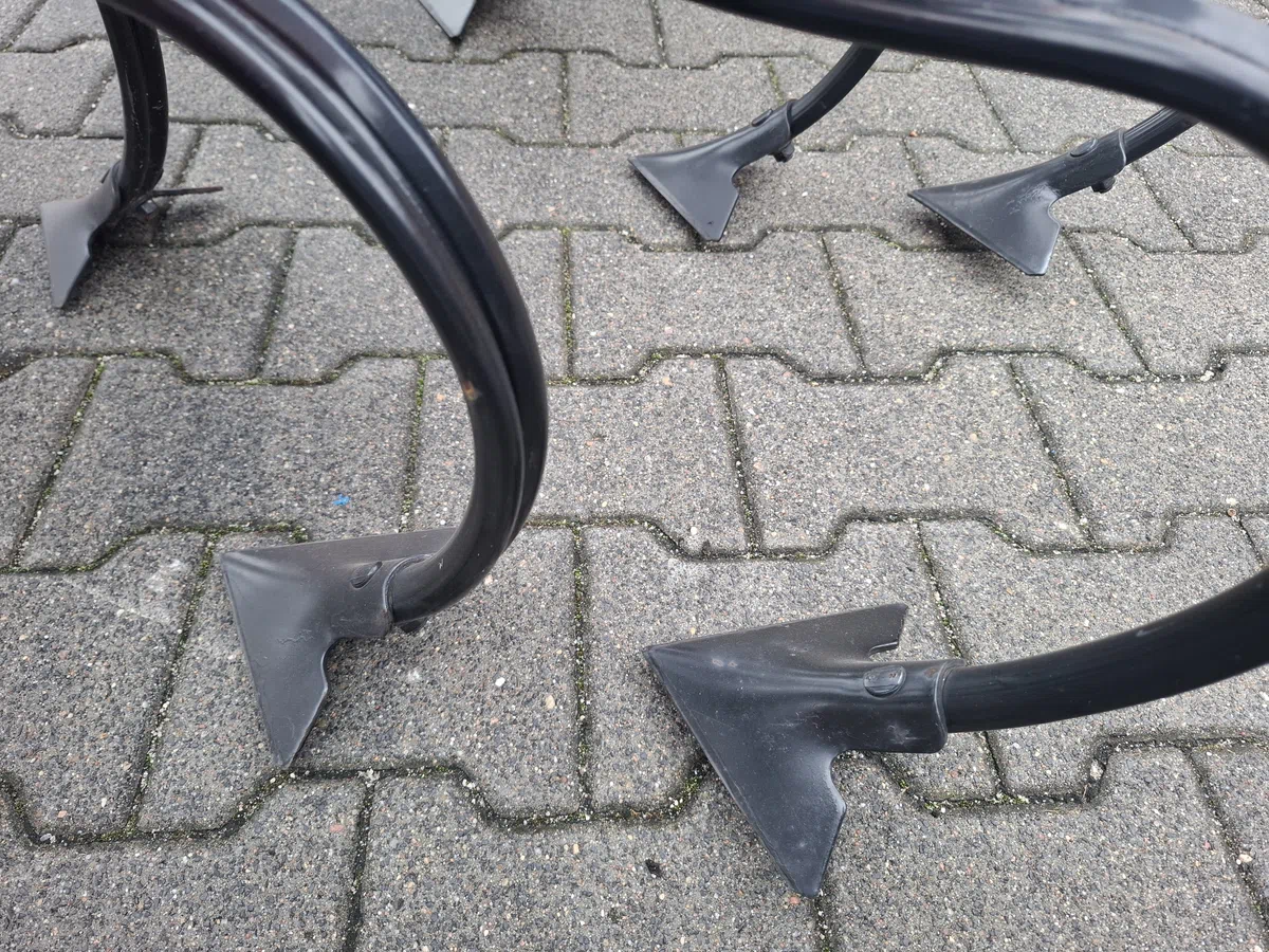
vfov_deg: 58.9
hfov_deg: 73.9
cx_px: 634
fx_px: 843
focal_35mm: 23
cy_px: 476
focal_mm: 5.54
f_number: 1.8
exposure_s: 1/100
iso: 125
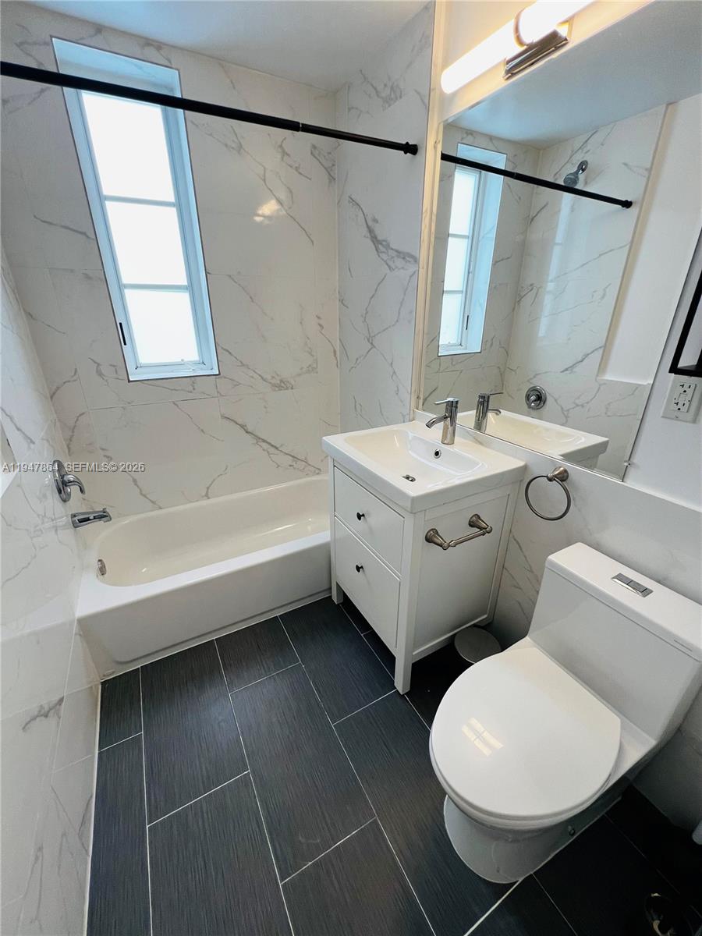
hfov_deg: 89.9
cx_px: 351
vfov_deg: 106.2
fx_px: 352
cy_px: 468
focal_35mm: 13
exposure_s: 1/120
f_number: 1.8
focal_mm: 1.57
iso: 80
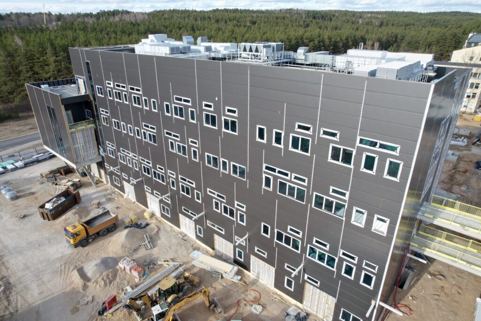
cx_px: 240
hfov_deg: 78.6
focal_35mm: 22
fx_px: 294
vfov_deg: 57.2
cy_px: 160
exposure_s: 1/640
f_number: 2.8
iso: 100
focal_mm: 8.38
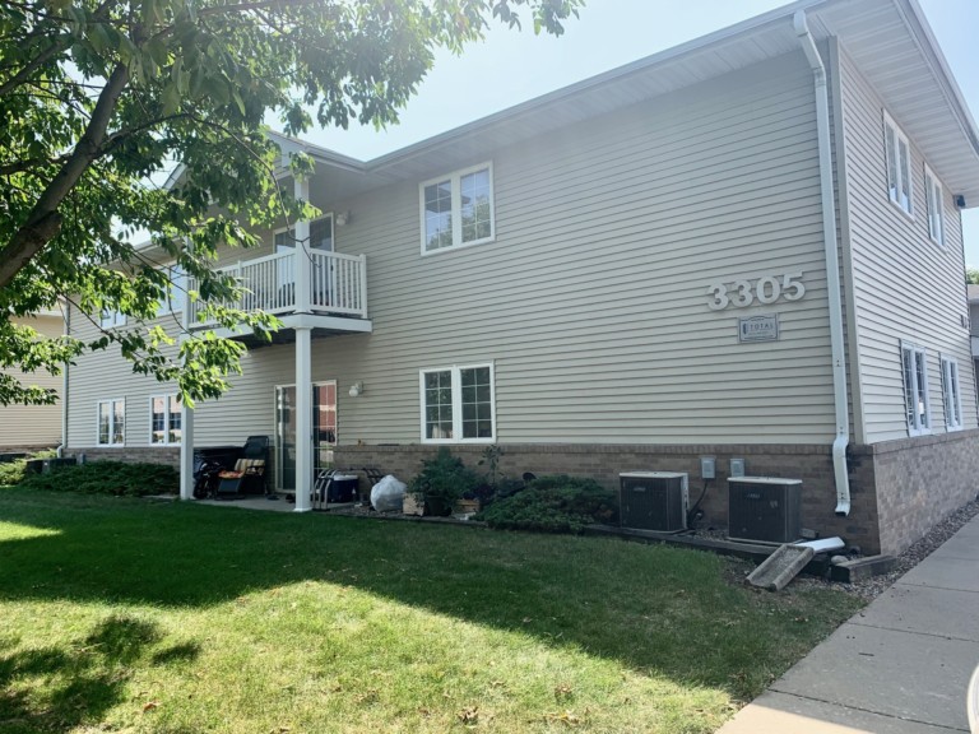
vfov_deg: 53.1
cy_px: 367
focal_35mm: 26
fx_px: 735
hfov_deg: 67.3
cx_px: 490
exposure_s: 1/842
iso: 25
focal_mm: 4.25
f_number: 1.8
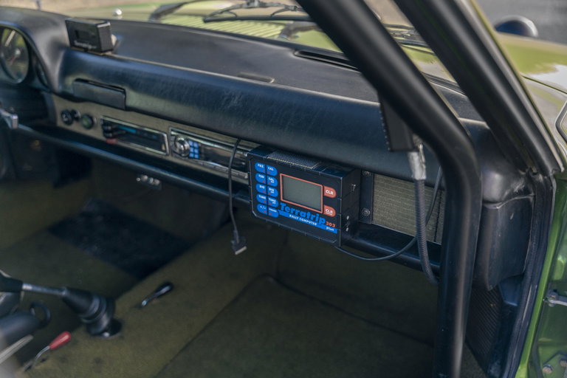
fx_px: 546
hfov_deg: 54.8
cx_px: 284
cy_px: 189
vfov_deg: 38.2
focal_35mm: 35
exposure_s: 1/160
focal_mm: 34.7
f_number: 2.8
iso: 500
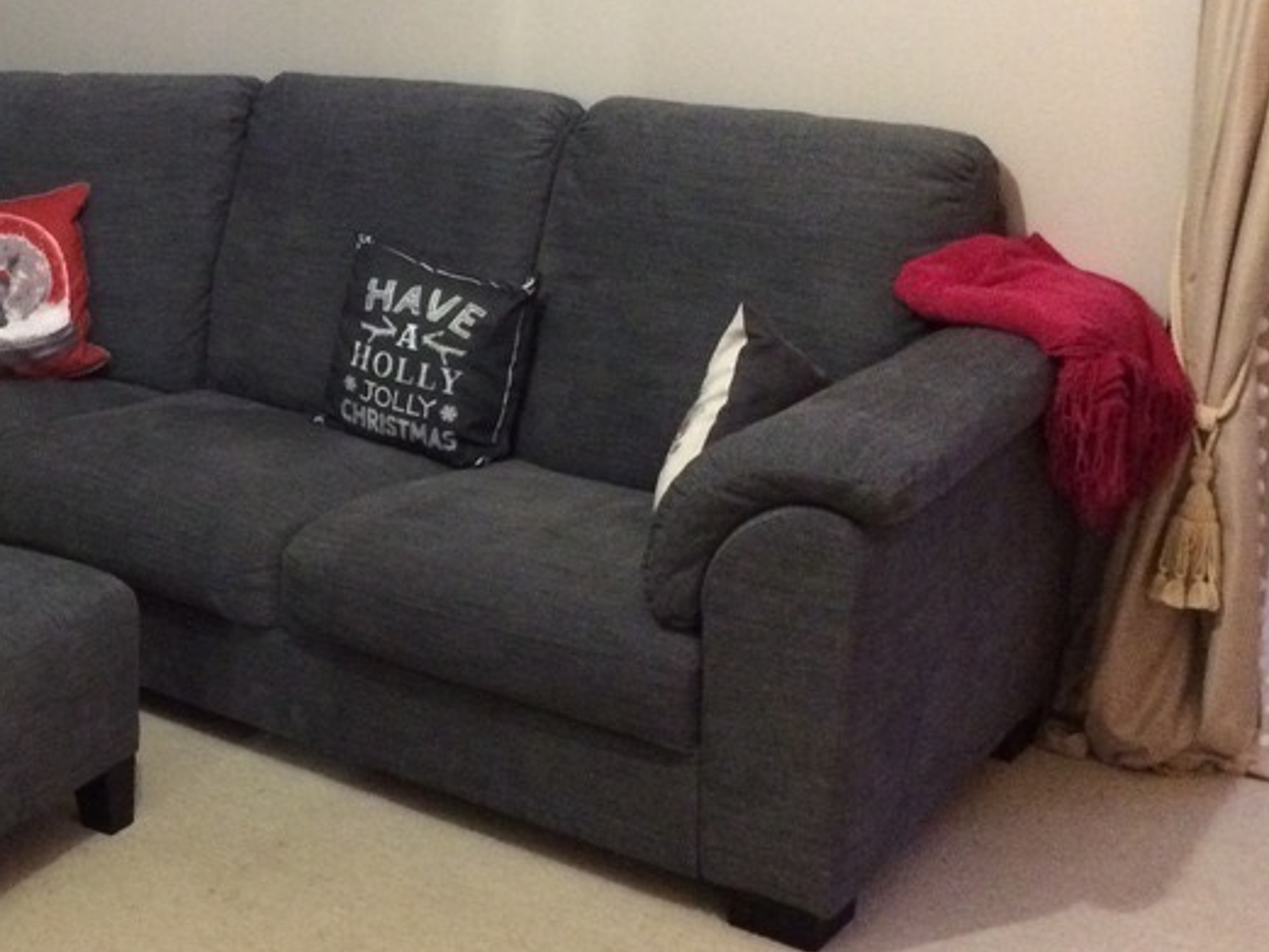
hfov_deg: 32.5
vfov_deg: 25.5
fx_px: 2090
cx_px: 188
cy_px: 319
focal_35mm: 57
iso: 500
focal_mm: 4.15
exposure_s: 1/17
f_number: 2.2
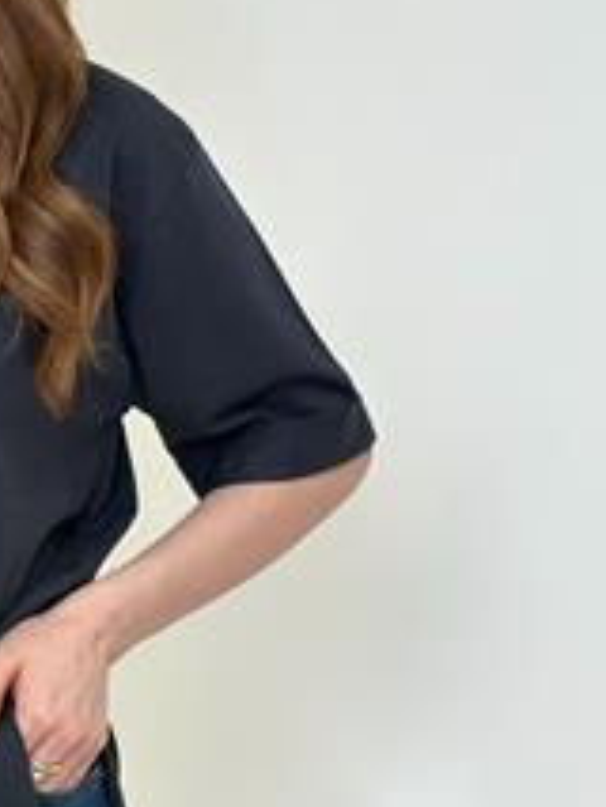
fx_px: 2798
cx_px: -117
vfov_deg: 16.4
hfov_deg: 12.1
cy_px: 377
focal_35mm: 120
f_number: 1.78
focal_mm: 6.86
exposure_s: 1/136
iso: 64
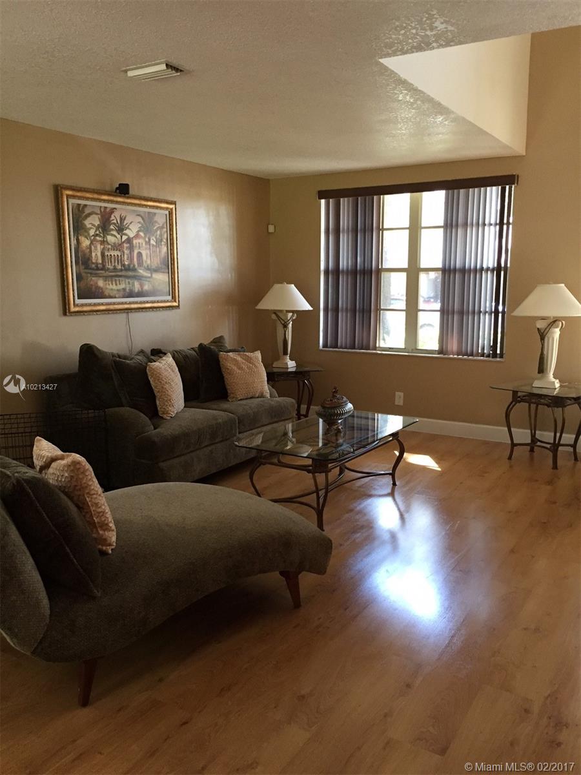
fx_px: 649
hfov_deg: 48.2
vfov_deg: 61.7
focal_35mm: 29
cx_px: 290
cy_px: 388
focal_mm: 4.15
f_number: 2.2
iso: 125
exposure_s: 1/30
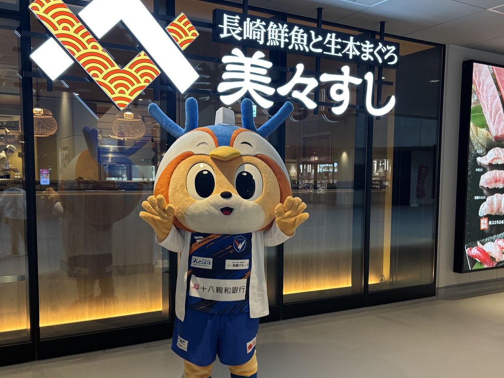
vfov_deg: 40.5
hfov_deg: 52.6
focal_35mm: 35
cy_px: 225
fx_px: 509
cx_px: 233
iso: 125
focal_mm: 5.96
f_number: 1.6
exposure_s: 1/120
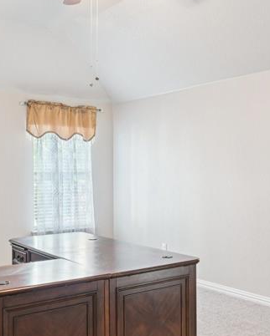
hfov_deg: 34.9
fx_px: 429
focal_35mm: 43
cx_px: 126
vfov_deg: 42.9
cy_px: 165
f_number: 8
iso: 400
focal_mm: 18
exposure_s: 1/20
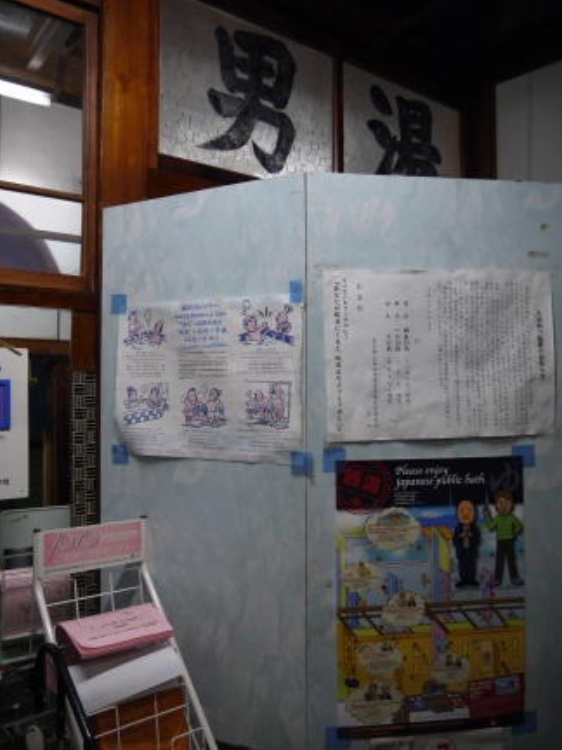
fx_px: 629
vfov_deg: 61.7
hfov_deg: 48.2
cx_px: 276
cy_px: 376
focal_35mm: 29
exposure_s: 1/60
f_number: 3.5
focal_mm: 14
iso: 800
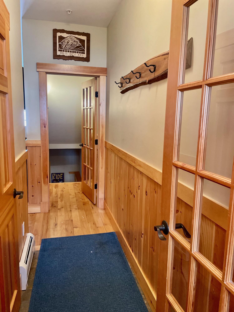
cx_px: 117
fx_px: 234
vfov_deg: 67.3
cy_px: 156
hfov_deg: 53.1
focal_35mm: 26
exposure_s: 1/60
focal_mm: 4.2
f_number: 1.6
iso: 320
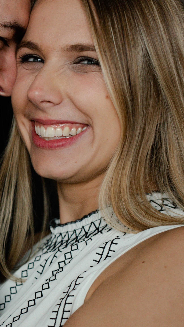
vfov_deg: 22.0
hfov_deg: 12.4
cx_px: -27
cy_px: 258
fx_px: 832
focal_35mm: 96
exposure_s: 1/320
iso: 800
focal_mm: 35
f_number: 2.8
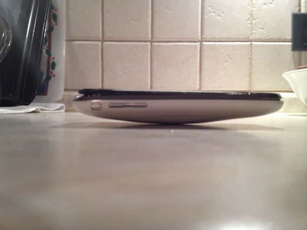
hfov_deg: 52.6
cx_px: 154
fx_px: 311
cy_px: 115
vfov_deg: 40.7
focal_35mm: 35
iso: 125
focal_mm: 4.28
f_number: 2.4
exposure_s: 1/20
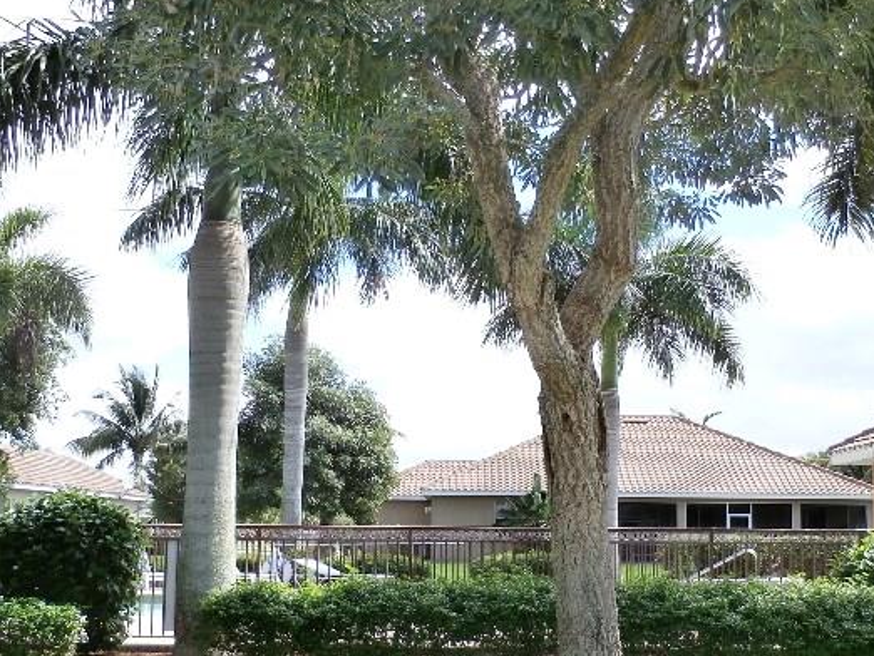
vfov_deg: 29.6
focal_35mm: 49
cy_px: 417
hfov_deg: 38.9
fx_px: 1238
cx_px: 481
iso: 100
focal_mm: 4.5
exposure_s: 1/500
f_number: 3
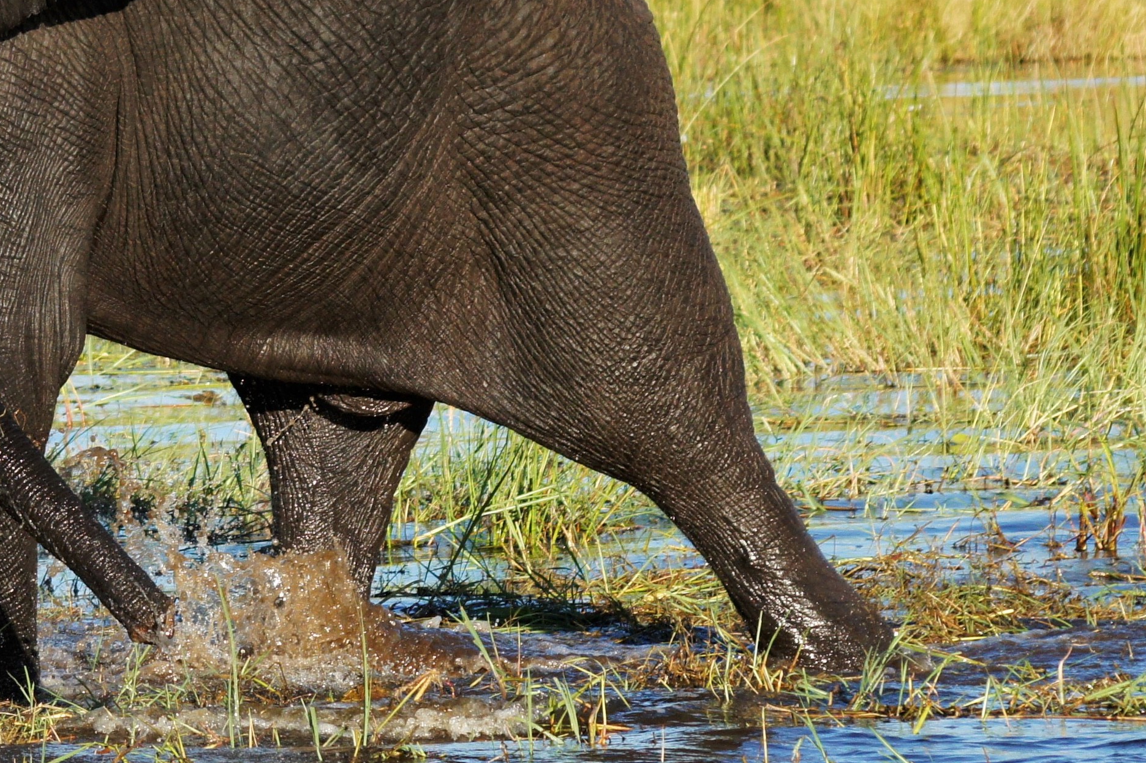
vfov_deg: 2.9
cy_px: 29
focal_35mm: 469
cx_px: 50
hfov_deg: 4.4
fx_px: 14920
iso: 400
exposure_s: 1/1250
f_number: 6.3
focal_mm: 130
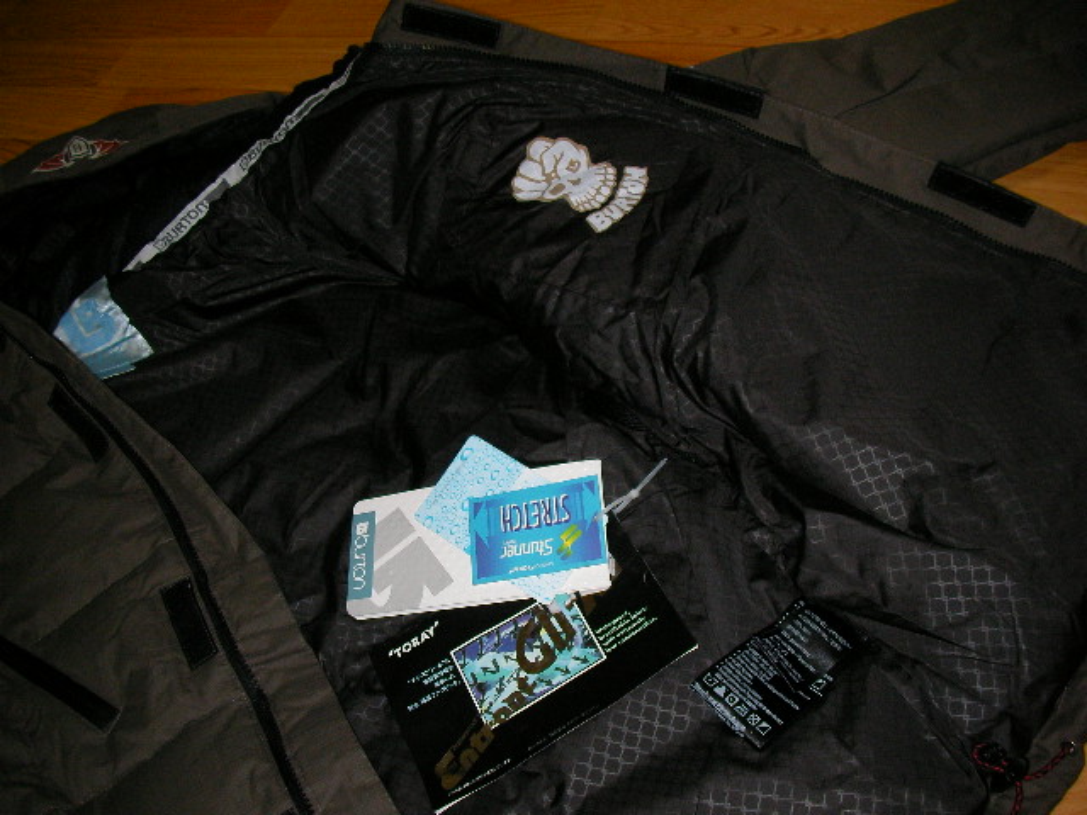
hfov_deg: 49.0
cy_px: 408
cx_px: 544
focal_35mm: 38
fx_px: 1193
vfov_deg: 37.7
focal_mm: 6.3
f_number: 3.5
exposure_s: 1/30
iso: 200
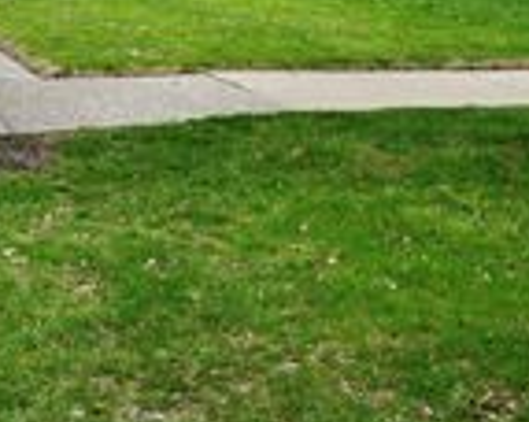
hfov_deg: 22.7
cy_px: -131
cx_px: -67
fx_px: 1235
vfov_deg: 18.1
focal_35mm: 79
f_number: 6.3
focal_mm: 24
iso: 100
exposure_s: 1/250
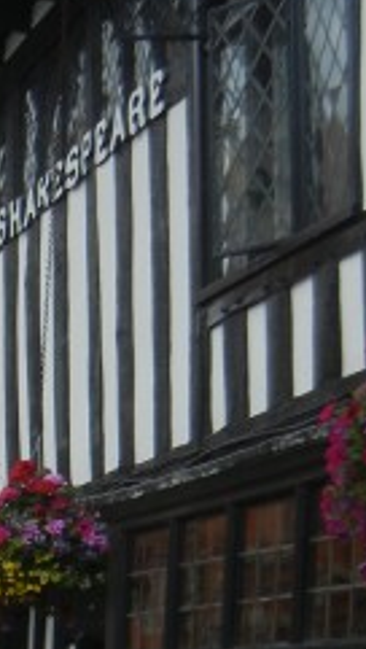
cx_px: -132
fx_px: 1790
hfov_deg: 11.3
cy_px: 692
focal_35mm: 104
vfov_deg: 19.7
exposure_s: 1/990
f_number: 3.5
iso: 160
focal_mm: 5.4
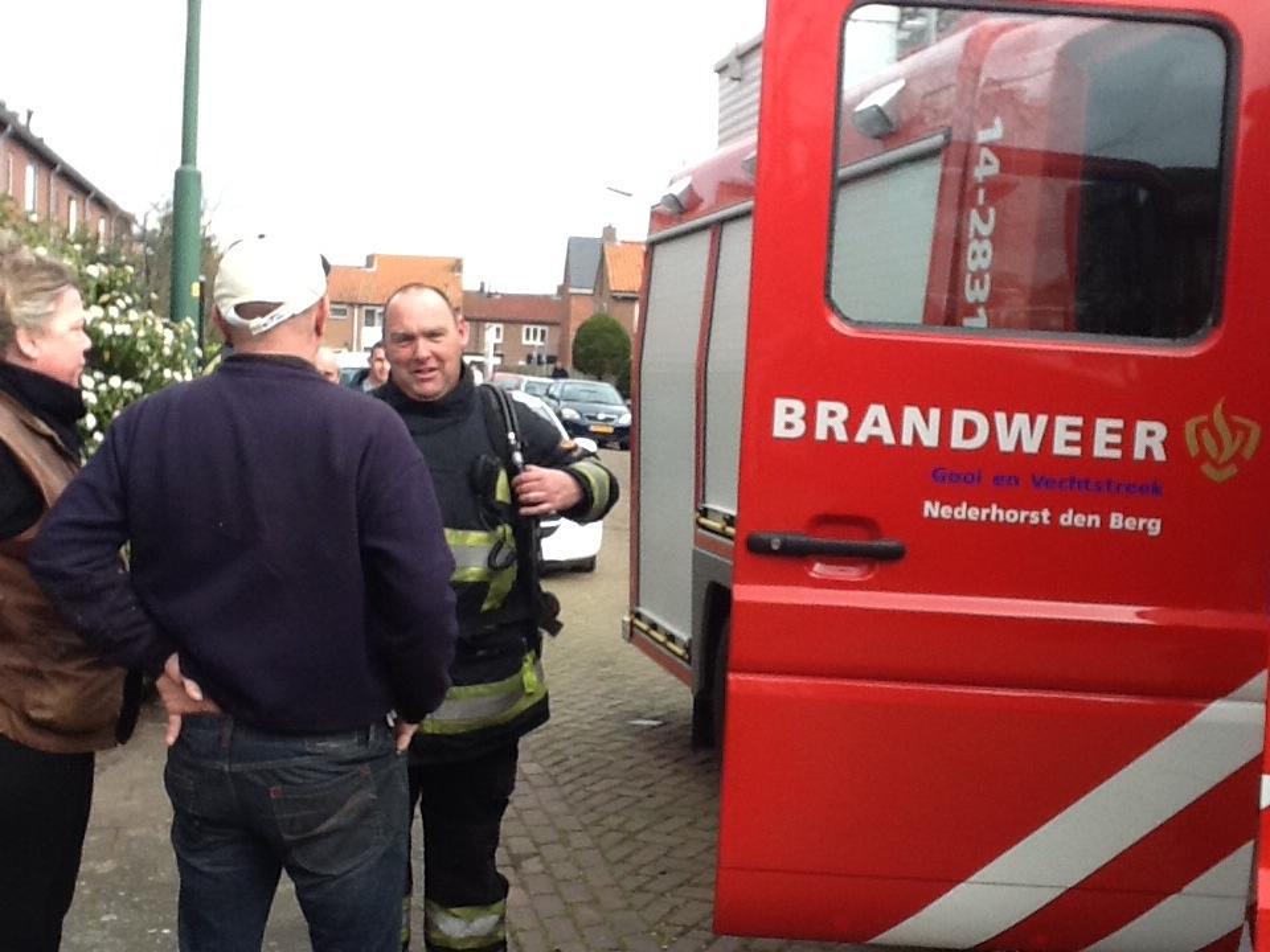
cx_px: 635
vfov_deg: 32.9
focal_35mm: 44
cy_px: 476
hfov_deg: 42.9
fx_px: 1614
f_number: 2.4
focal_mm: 2.03
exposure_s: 1/237
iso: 40
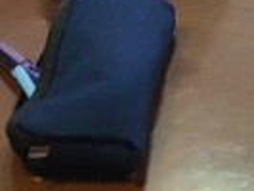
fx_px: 793
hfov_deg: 17.1
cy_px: -193
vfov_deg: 12.2
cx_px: 328
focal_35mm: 108
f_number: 1.69
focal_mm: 6.72
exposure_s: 1/50
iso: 98
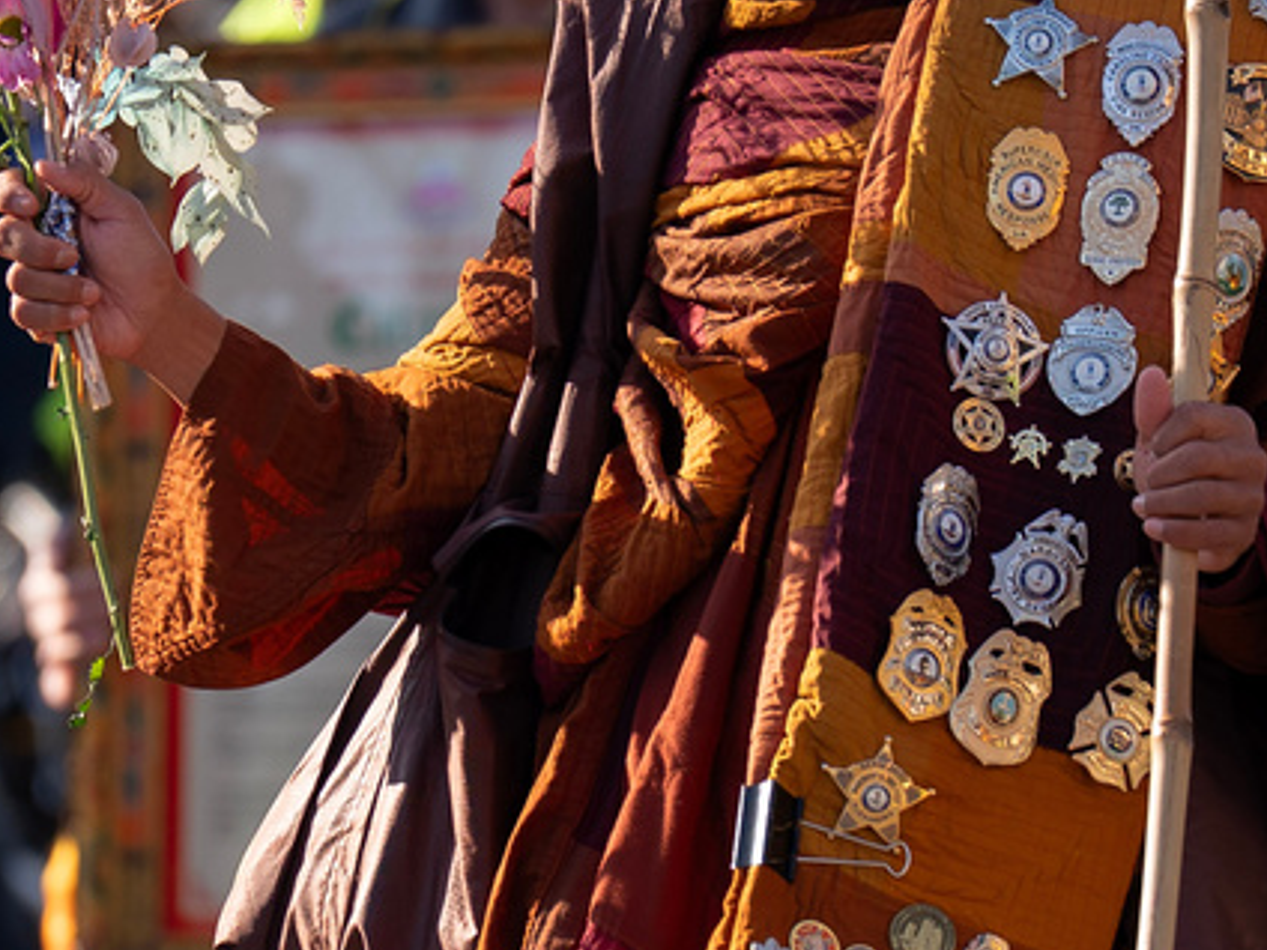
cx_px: 959
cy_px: 412
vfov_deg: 3.2
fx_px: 16983
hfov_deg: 4.3
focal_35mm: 464
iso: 100
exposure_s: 1/640
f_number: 2.8
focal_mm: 200
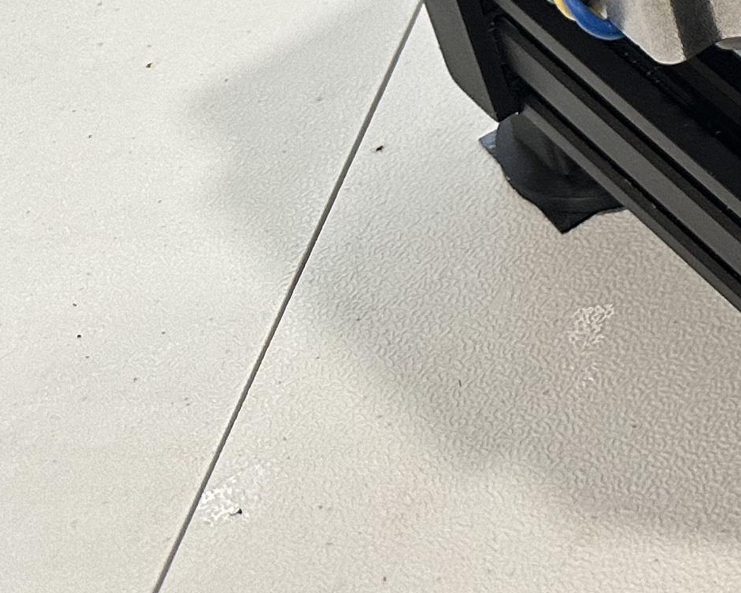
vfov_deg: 13.3
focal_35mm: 101
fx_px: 2215
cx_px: 1564
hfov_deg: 14.8
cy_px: -549
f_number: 1.78
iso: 200
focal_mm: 6.86
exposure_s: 1/60
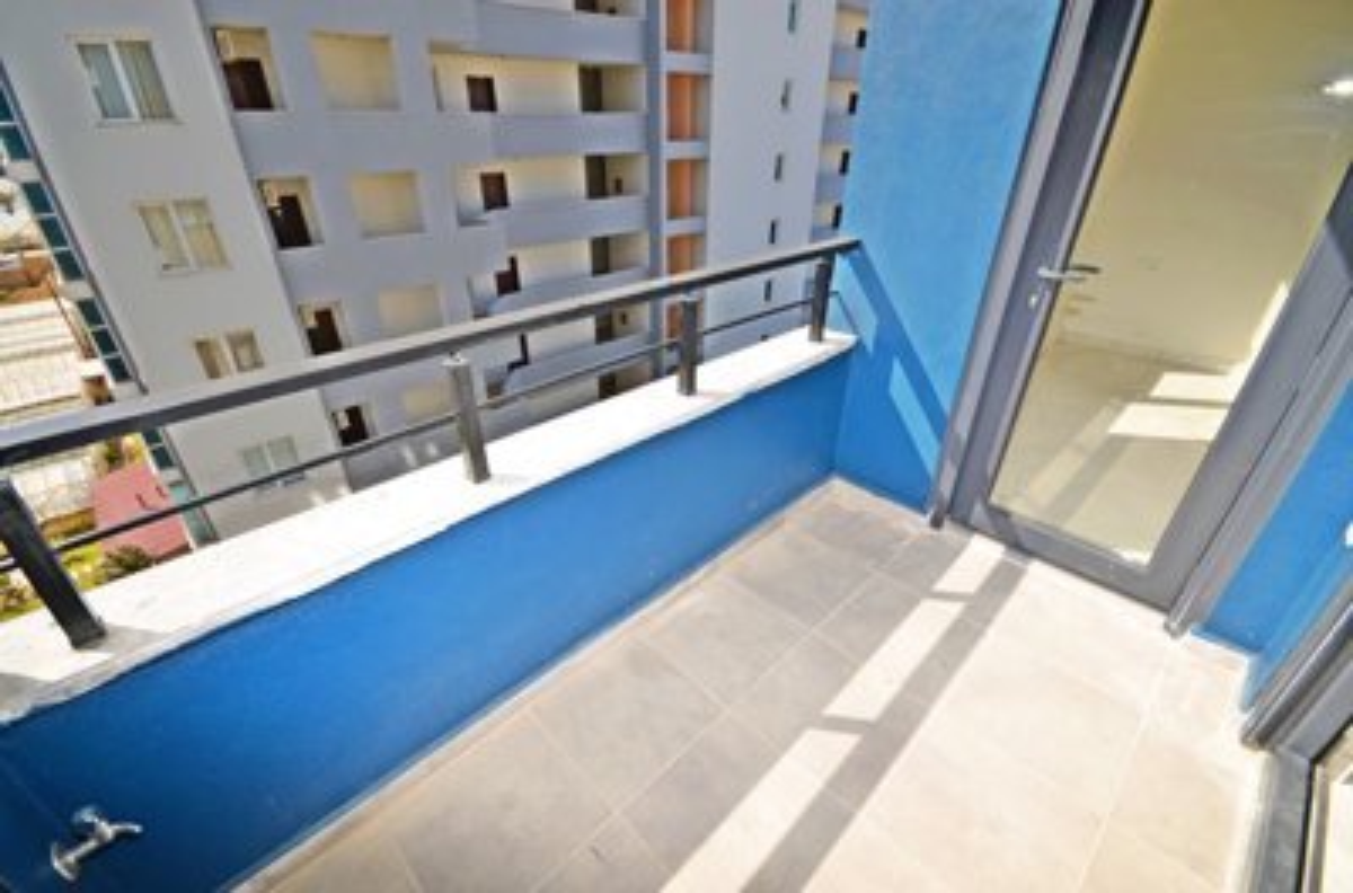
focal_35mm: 15
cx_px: 676
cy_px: 446
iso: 100
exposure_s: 1/250
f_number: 8
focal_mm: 10
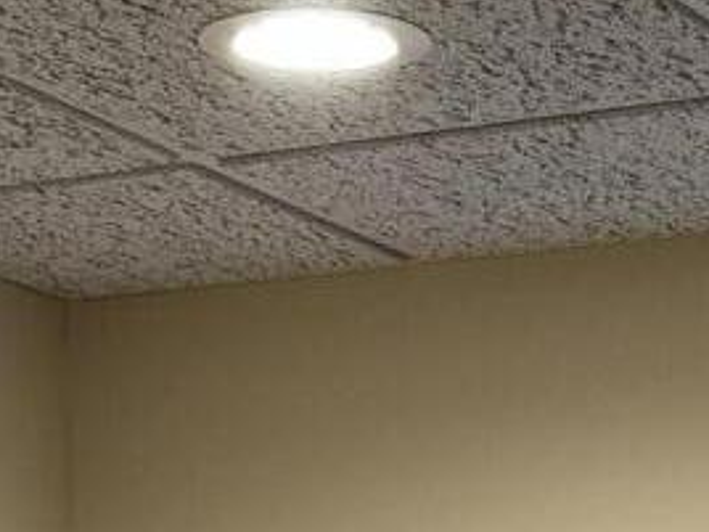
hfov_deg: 11.0
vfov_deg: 7.0
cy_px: 1842
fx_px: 3666
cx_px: 439
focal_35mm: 179
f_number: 1.78
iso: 160
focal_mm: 6.86
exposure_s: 1/120
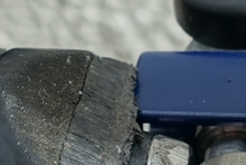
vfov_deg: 10.4
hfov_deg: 15.0
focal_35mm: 131
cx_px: -69
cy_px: 141
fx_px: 896
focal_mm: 8.8
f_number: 4
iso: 125
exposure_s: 1/125
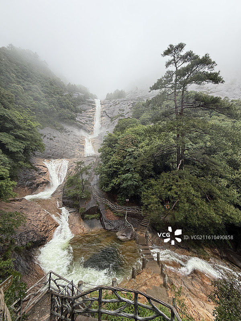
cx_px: 120
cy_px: 160
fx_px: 130
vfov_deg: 102.1
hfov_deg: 85.7
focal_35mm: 14
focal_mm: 2.22
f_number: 2.2
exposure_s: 1/355
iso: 64
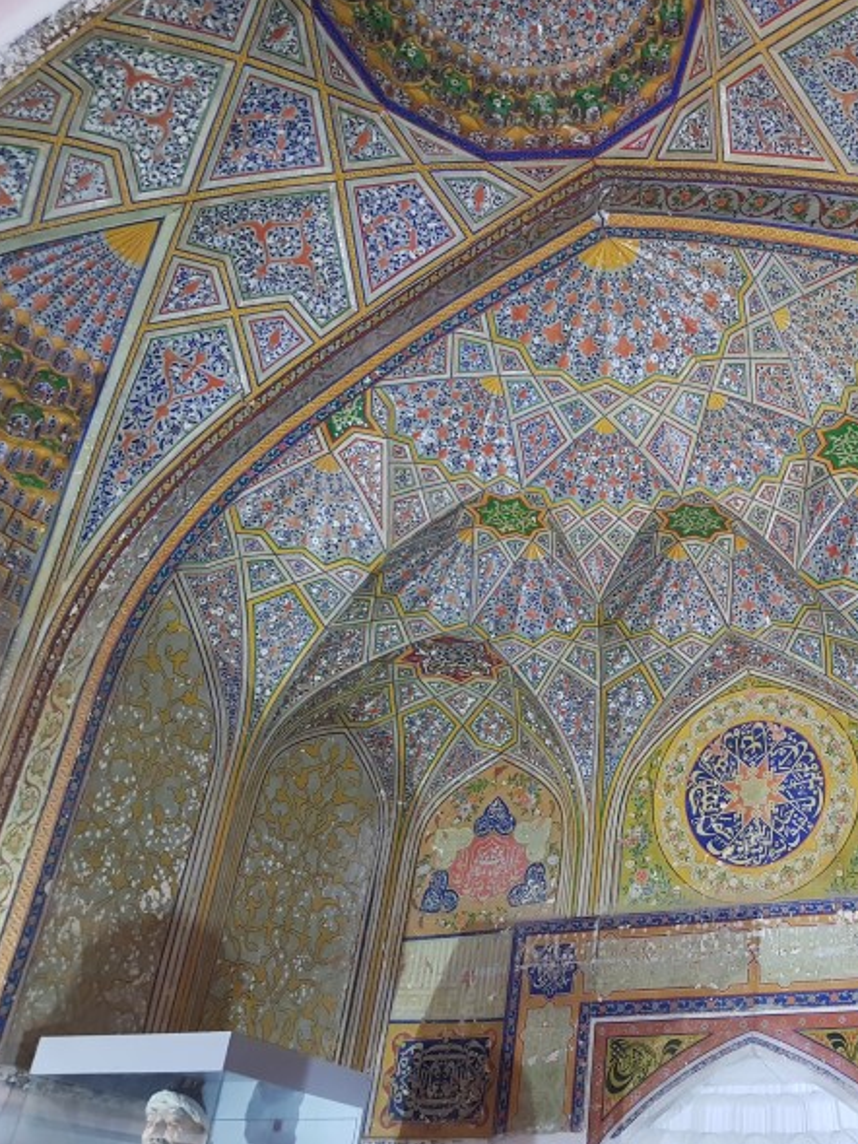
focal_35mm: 35
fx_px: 1156
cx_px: 694
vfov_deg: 52.6
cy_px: 572
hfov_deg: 39.0
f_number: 1.7
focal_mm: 4.2
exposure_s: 1/10
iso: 250
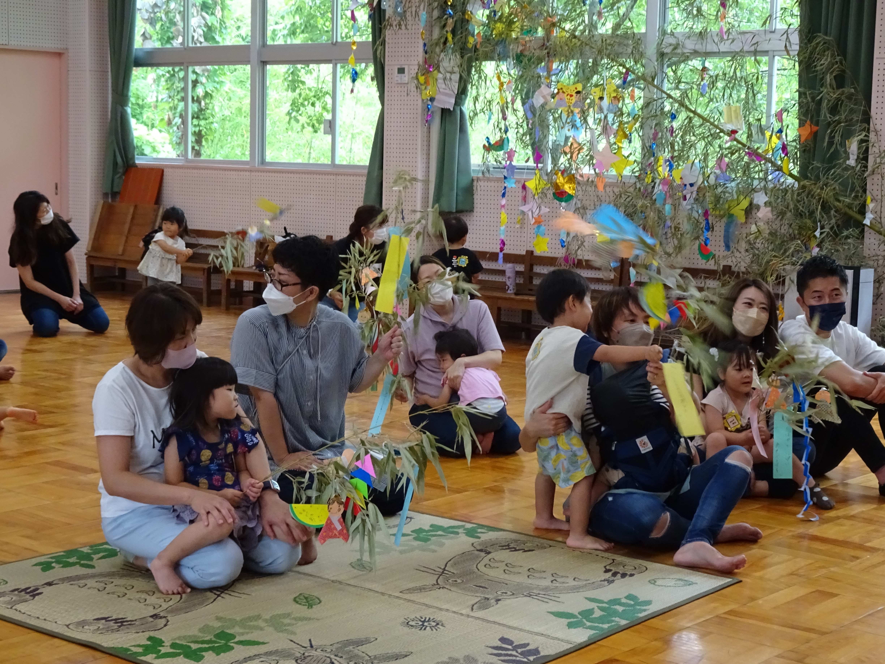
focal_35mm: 60
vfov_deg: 24.4
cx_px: 442
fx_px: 1534
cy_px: 332
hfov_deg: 32.2
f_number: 4.5
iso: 500
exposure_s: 1/60
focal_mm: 10.23
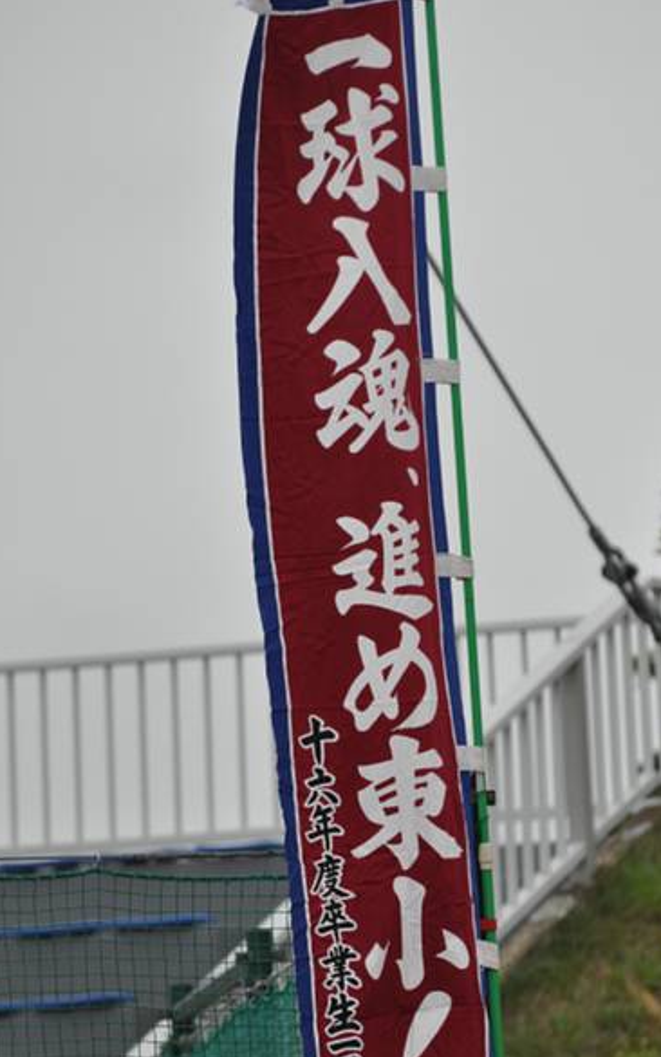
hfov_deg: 3.4
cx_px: 373
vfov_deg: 5.5
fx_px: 11060
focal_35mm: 384
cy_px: 517
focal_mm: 230
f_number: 5.3
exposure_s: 1/1250
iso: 200
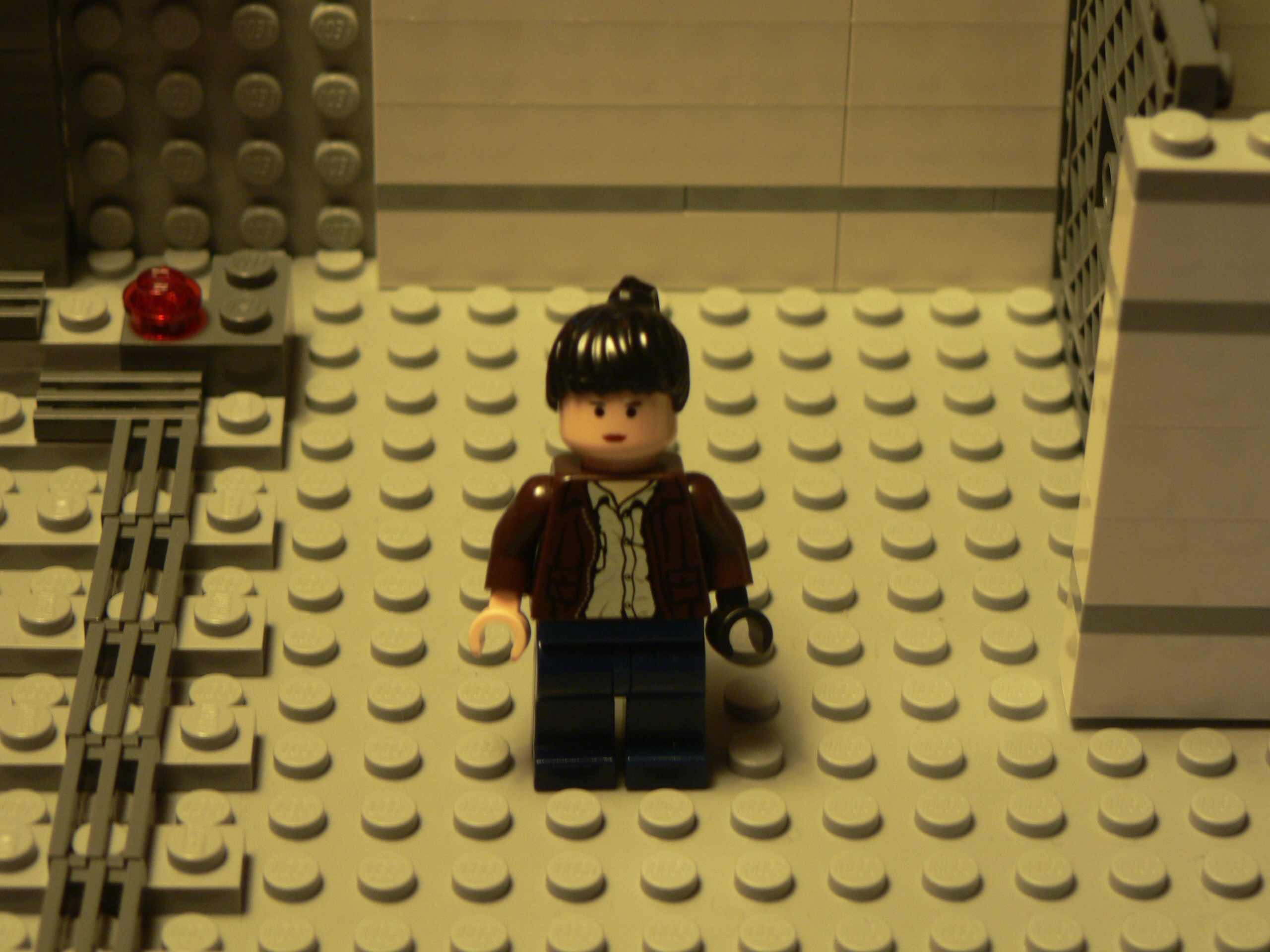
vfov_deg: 14.2
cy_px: 476
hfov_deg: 18.9
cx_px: 635
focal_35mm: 104
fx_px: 3816
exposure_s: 1/4
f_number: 3.2
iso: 100
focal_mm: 17.3
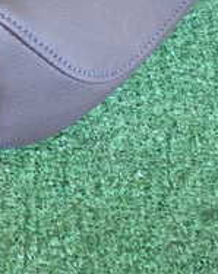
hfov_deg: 10.6
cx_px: -158
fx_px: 1116
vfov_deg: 13.9
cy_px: 45
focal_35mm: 138
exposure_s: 1/125
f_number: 2.9
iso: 1000
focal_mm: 7.84
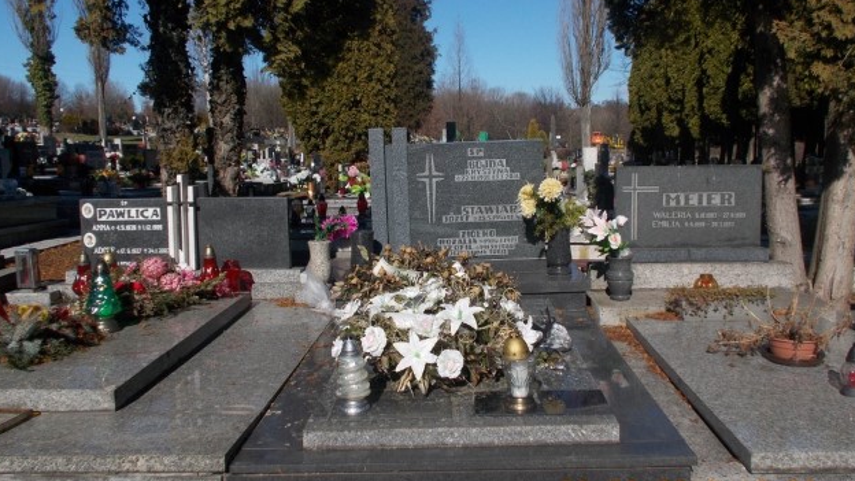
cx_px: 423
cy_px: 241
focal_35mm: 38
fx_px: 862
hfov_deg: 52.8
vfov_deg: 31.2
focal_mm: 6
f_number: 9.2
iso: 80
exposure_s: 1/200
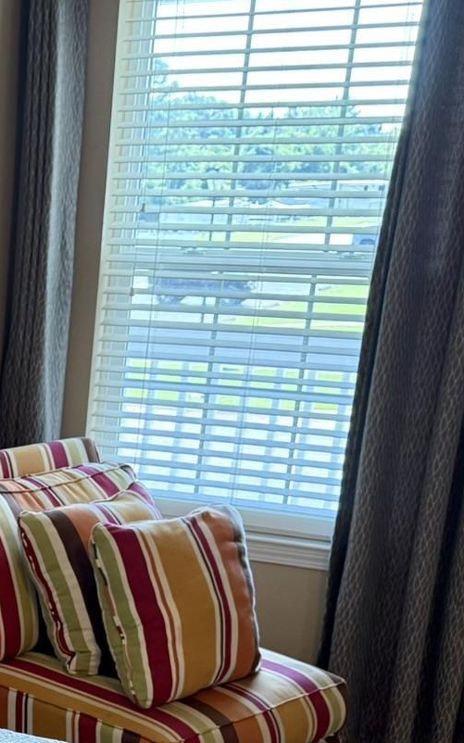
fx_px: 1316
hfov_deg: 17.7
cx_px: -253
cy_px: 623
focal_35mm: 65
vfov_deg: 30.5
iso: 200
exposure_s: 1/120
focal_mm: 6.76
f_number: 1.78
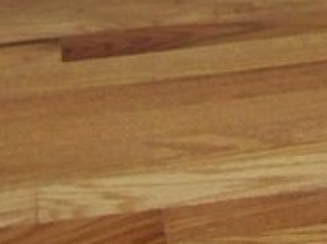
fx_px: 2000
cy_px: -304
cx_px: 573
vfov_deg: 6.7
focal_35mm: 212
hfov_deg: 9.0
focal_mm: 5.85
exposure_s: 1/30
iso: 200
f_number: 2.8
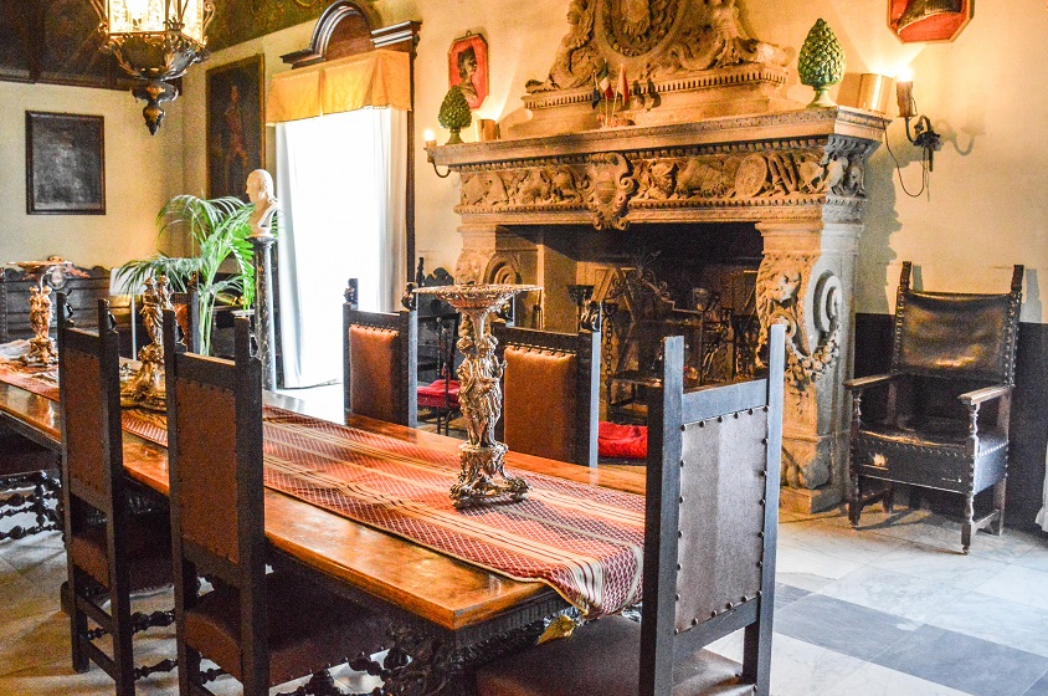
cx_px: 492
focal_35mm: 32
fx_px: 930
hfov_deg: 58.7
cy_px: 300
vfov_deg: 40.9
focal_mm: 18
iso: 3200
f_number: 4
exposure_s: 1/80
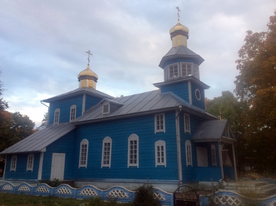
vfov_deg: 48.0
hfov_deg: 61.8
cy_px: 103
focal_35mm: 29
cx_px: 138
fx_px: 231
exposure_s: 1/100
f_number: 2.2
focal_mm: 4.15
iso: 64
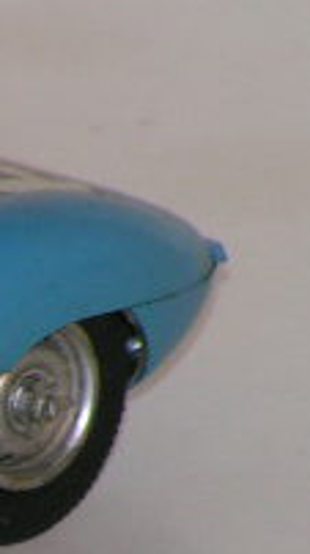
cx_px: -527
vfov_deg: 2.0
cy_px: 587
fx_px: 15790
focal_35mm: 1076
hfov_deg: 1.1
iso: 100
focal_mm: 47.6
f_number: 5.6
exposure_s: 1/320
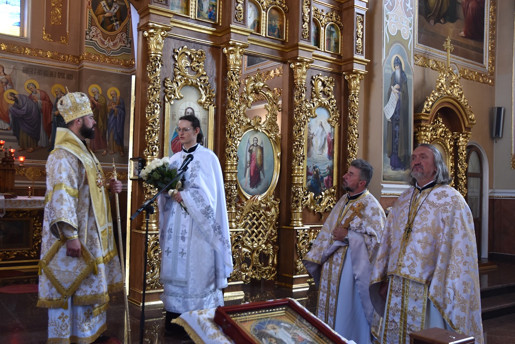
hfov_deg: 53.1
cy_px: 172
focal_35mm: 36
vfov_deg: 36.9
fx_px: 515
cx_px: 258
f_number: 3.8
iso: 1000
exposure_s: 1/125
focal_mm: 24
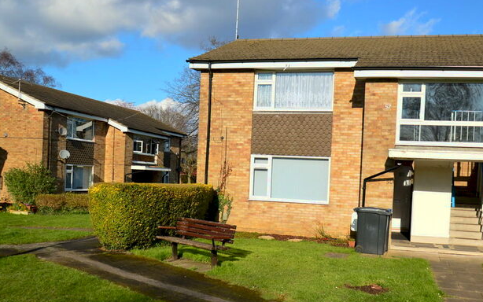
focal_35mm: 37
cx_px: 273
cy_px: 180
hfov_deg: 53.1
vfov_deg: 34.7
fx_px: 482
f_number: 5
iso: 200
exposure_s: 1/1250
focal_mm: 21
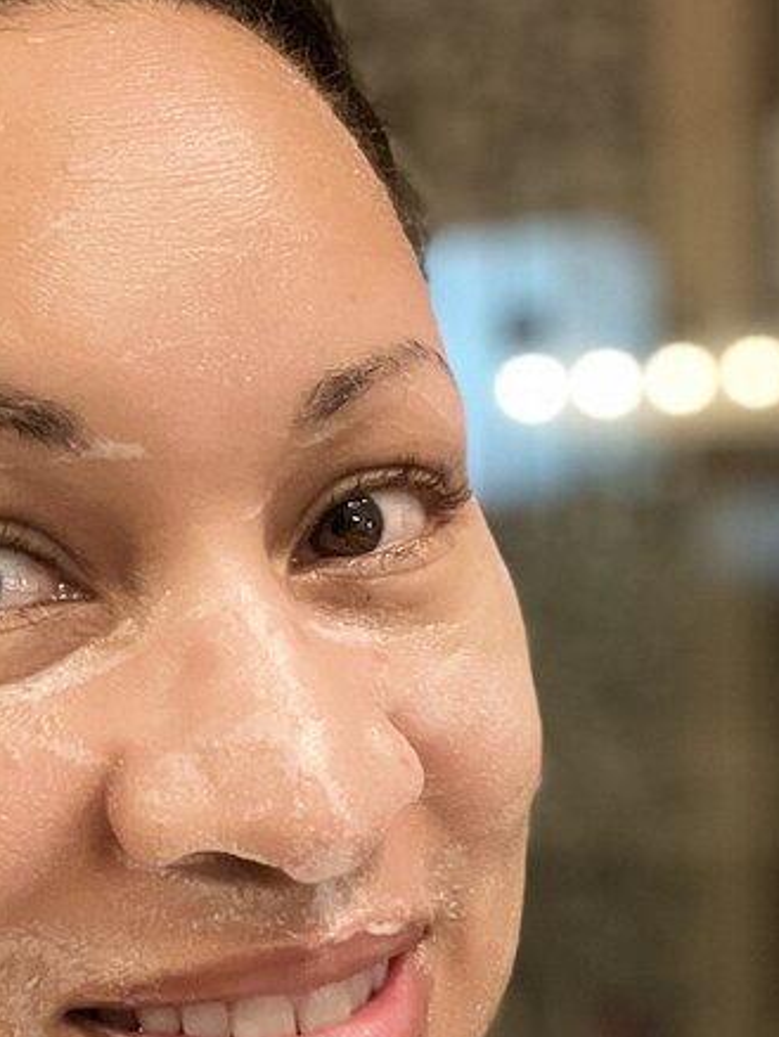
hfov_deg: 19.9
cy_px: 652
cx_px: 144
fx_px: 2188
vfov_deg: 26.6
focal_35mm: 73
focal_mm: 2.71
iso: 400
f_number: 2.2
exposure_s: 1/60
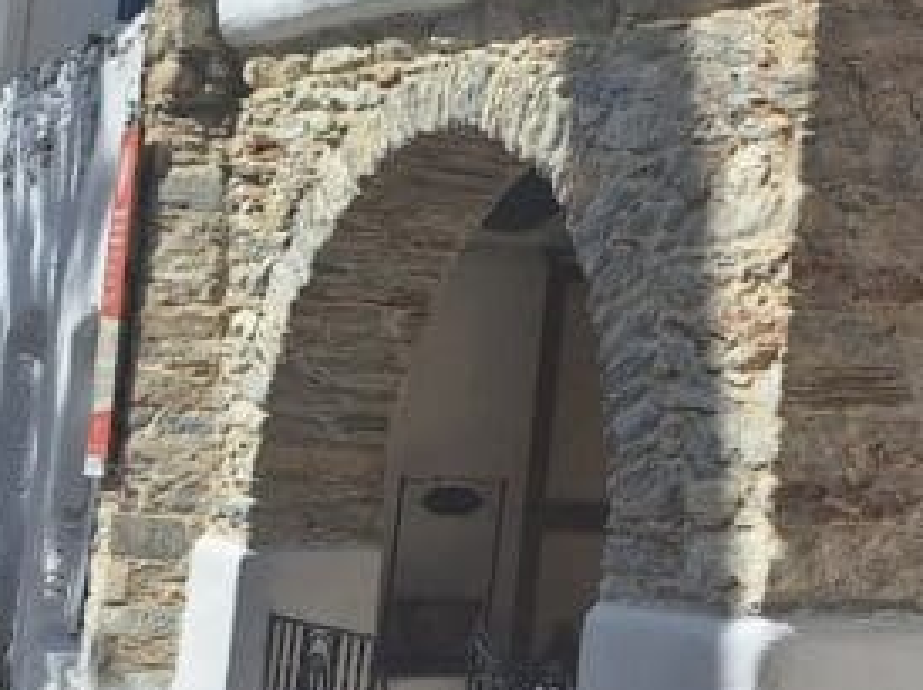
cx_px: 1543
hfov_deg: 18.8
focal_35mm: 86
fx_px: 2291
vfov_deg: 17.0
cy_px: 148
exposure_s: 1/3636
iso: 40
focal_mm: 5.54
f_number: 1.8
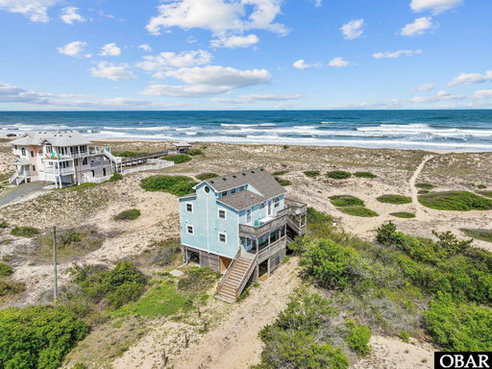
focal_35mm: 24
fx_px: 341
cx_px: 246
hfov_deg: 71.6
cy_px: 184
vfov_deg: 56.8
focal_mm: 12.29
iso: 100
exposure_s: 1/4000
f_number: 2.8
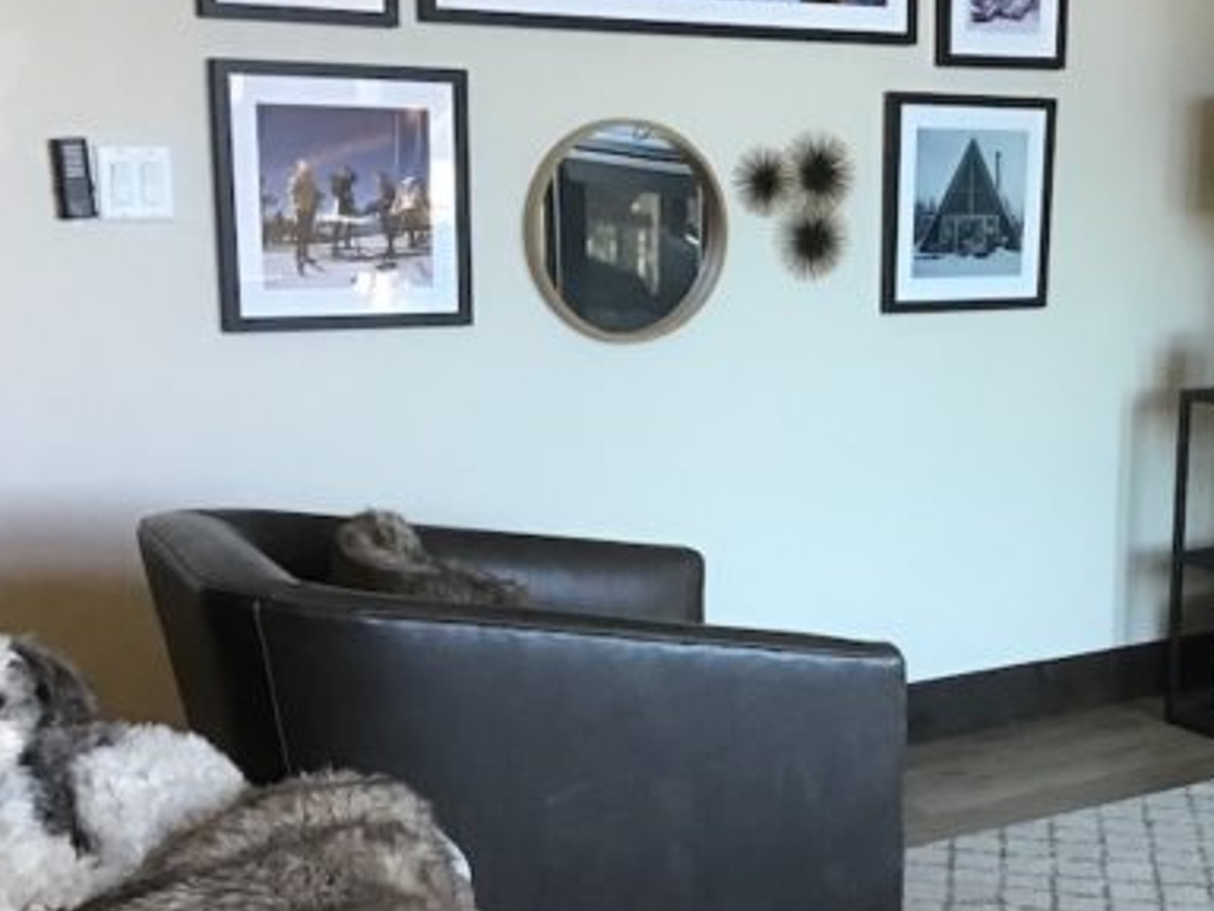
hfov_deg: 30.4
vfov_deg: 23.5
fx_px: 2174
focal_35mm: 62
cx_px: 983
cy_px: 620
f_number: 2.4
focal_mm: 3.3
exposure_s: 1/30
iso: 125
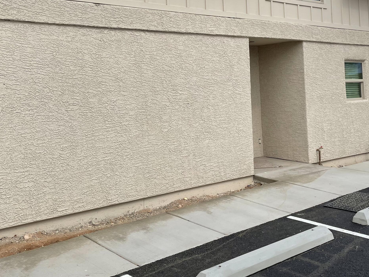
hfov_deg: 44.8
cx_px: 183
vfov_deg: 33.7
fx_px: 448
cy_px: 71
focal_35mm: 42
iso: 32
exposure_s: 1/2882
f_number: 1.6
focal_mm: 4.2
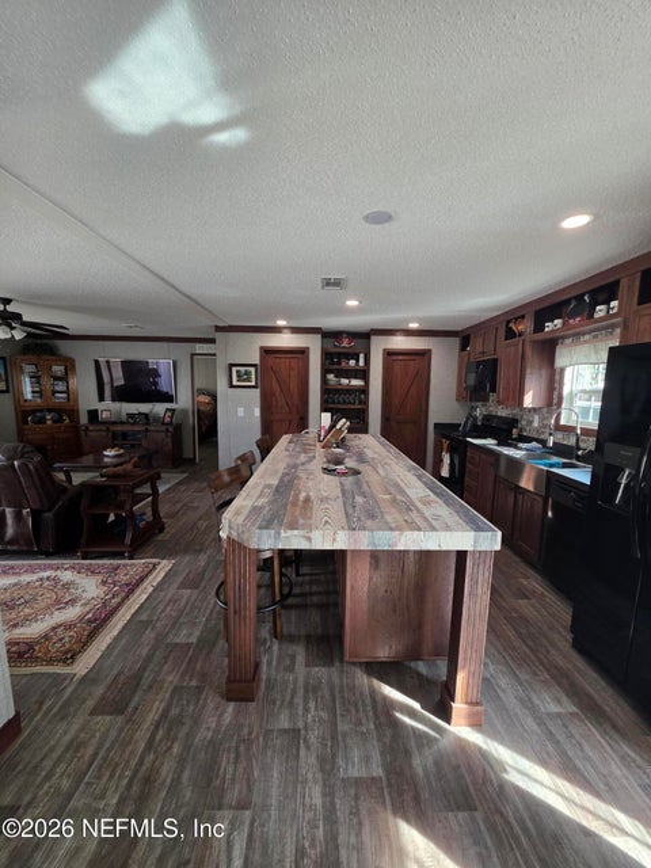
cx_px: 326
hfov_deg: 89.9
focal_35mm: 13
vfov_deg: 106.2
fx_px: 326
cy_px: 434
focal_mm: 2.2
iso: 125
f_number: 1.9
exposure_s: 1/120
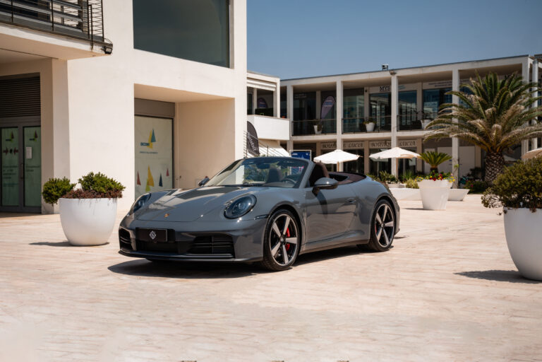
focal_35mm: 50
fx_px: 745
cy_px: 181
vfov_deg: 27.3
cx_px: 271
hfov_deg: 40.0
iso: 200
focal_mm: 49.5
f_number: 22
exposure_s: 1/125
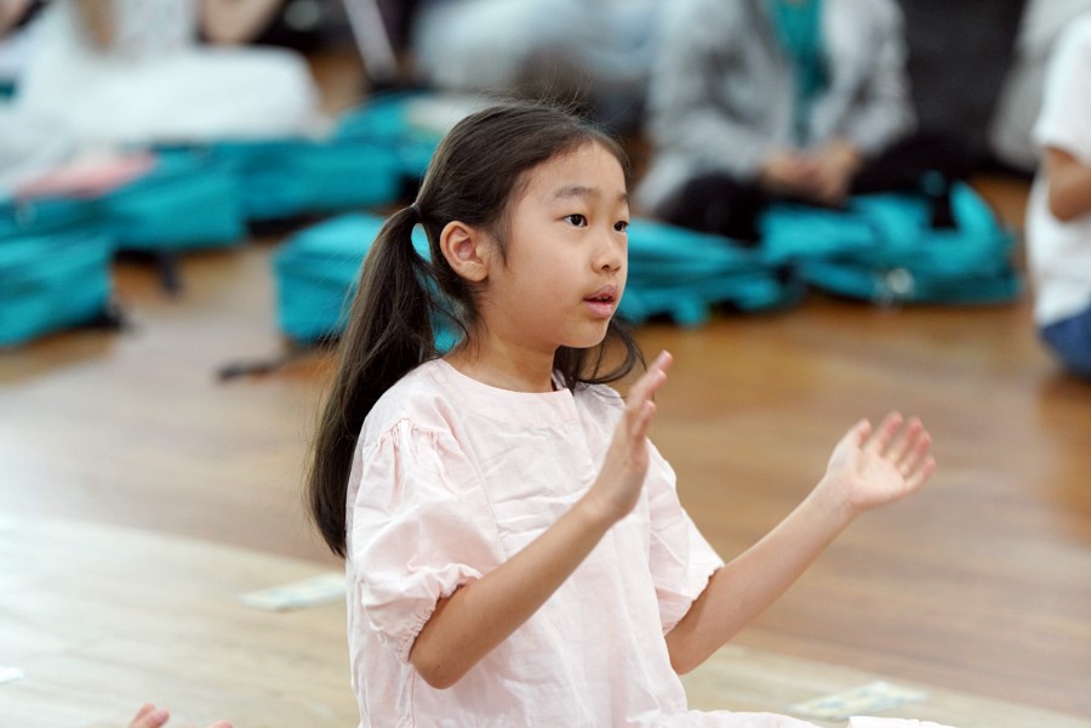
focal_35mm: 200
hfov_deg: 10.3
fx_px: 6061
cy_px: 364
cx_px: 546
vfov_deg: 6.9
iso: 1600
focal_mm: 200
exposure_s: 1/250
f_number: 3.5
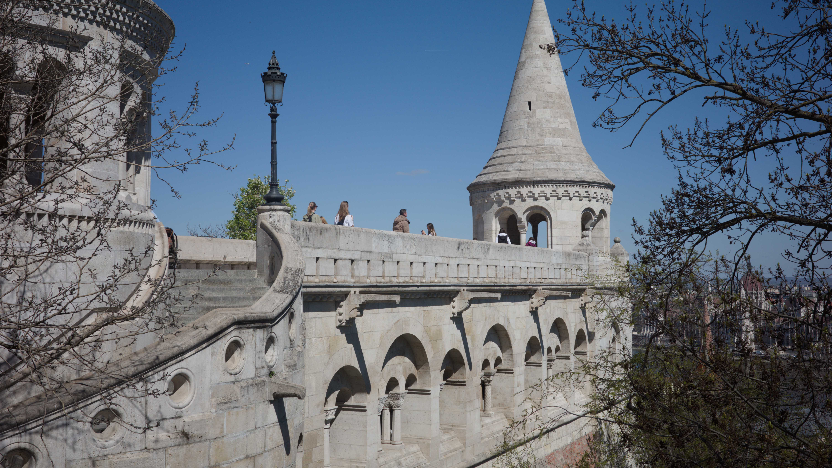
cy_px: 210
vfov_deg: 28.3
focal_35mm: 42
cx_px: 416
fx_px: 927
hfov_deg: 48.4
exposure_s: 1/800
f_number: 7.1
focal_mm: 26
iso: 100
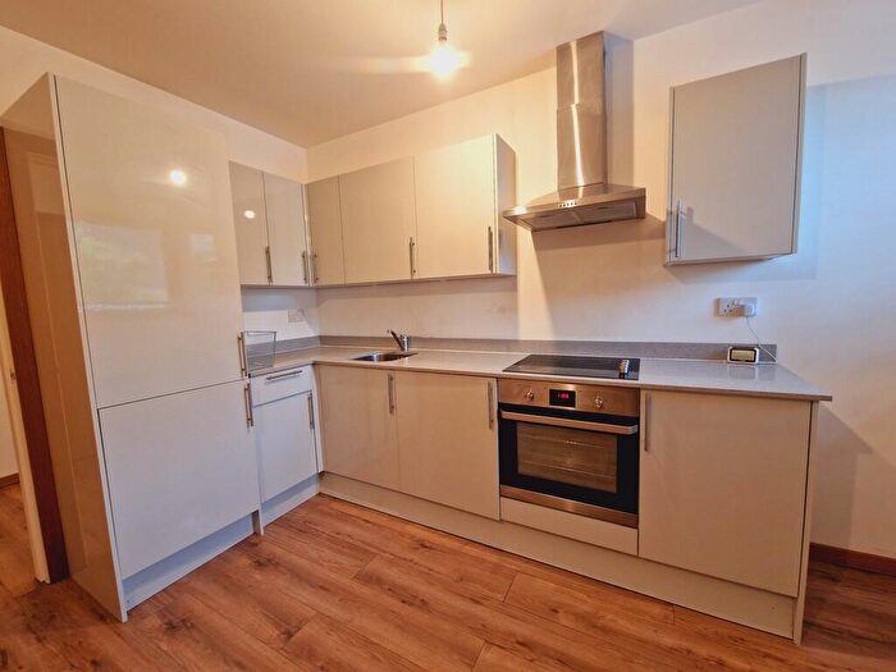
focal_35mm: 13
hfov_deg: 106.2
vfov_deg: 89.9
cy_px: 336
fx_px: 336
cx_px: 448
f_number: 2.2
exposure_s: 1/50
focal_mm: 2.2
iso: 200
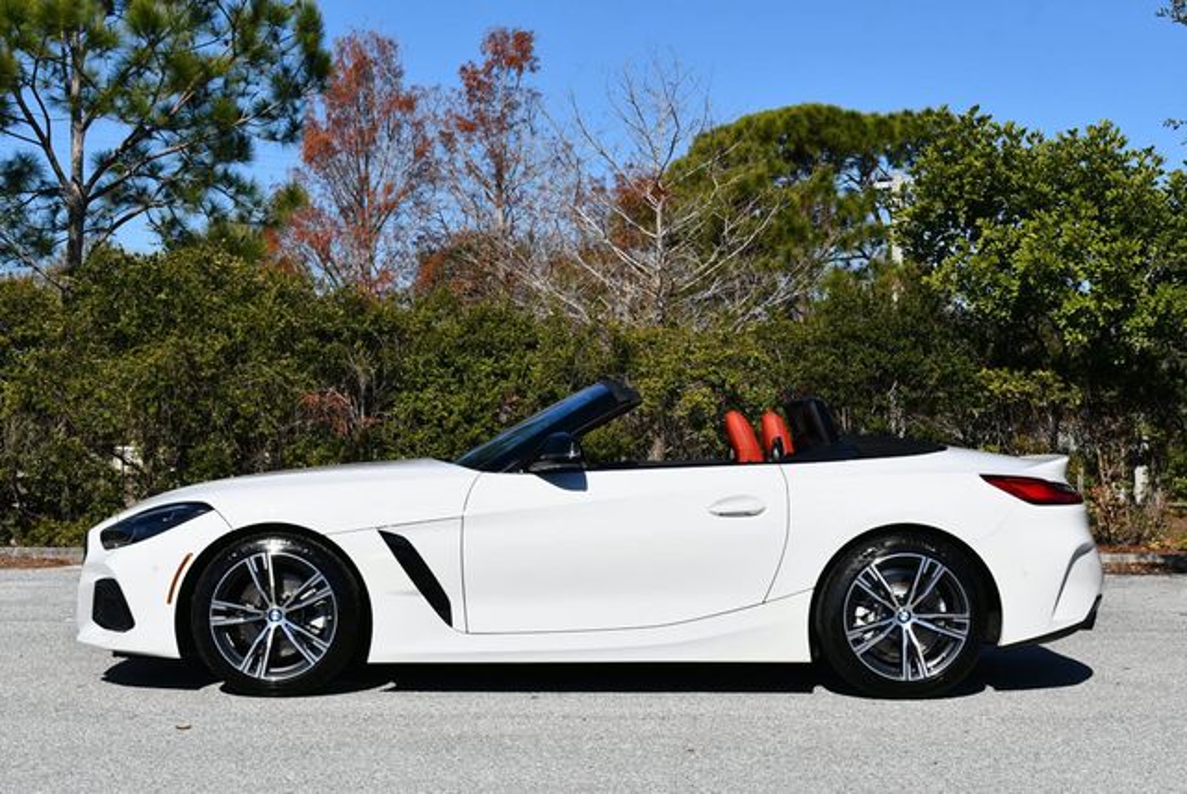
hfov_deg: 31.4
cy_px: 397
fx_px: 2112
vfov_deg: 21.3
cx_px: 594
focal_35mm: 64
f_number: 9
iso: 100
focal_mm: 32
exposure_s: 1/320
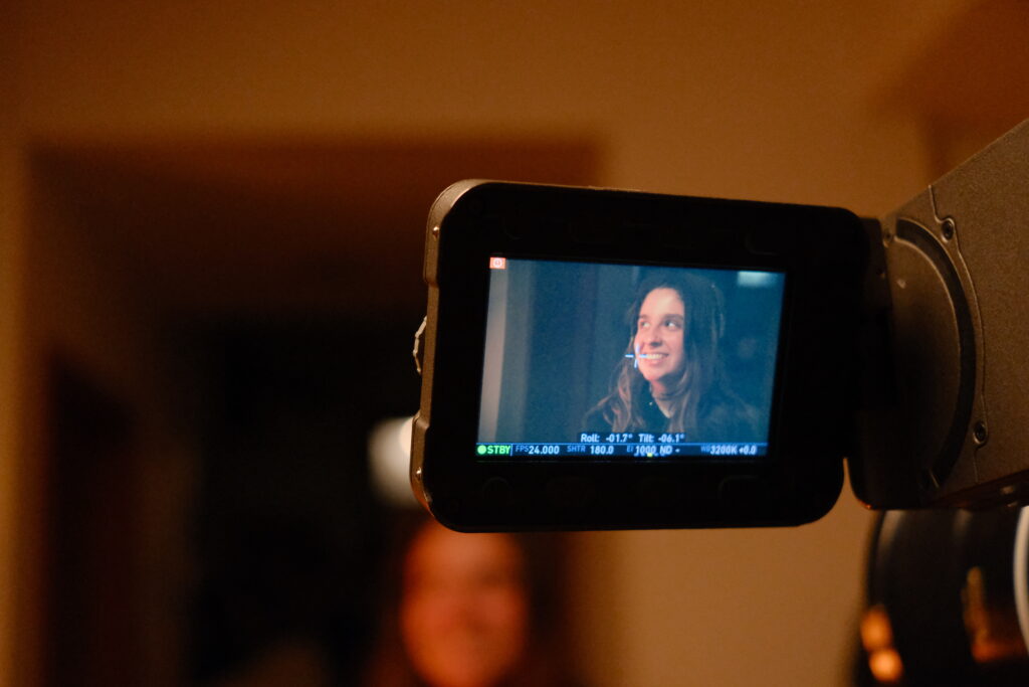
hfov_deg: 47.4
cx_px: 514
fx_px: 1172
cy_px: 344
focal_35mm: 41
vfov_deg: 32.6
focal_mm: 27
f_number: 2.8
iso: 4000
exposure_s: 1/125
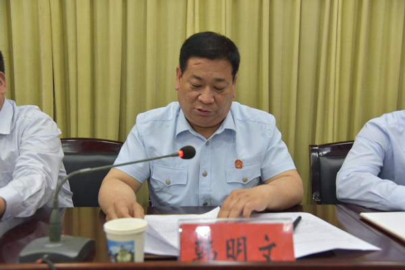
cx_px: 202
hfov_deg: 50.7
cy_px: 135
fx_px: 427
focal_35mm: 38
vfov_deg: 35.1
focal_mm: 38
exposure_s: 1/60
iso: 1000
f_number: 4
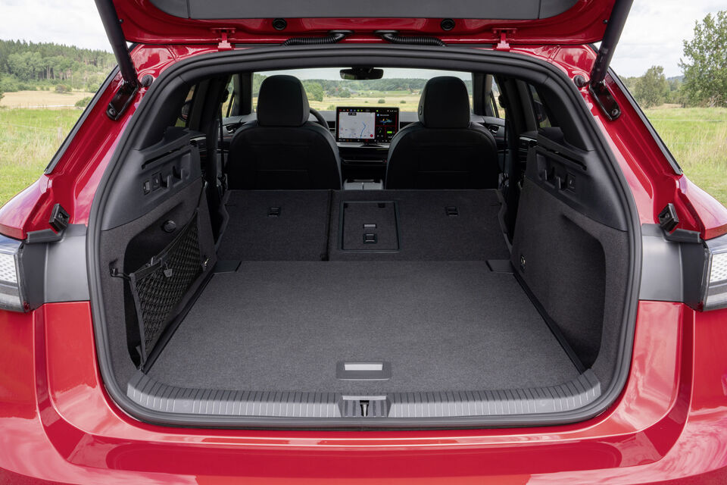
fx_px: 747
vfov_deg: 35.9
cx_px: 364
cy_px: 242
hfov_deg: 51.9
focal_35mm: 37
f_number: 16
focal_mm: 37
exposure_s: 1/25
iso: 250
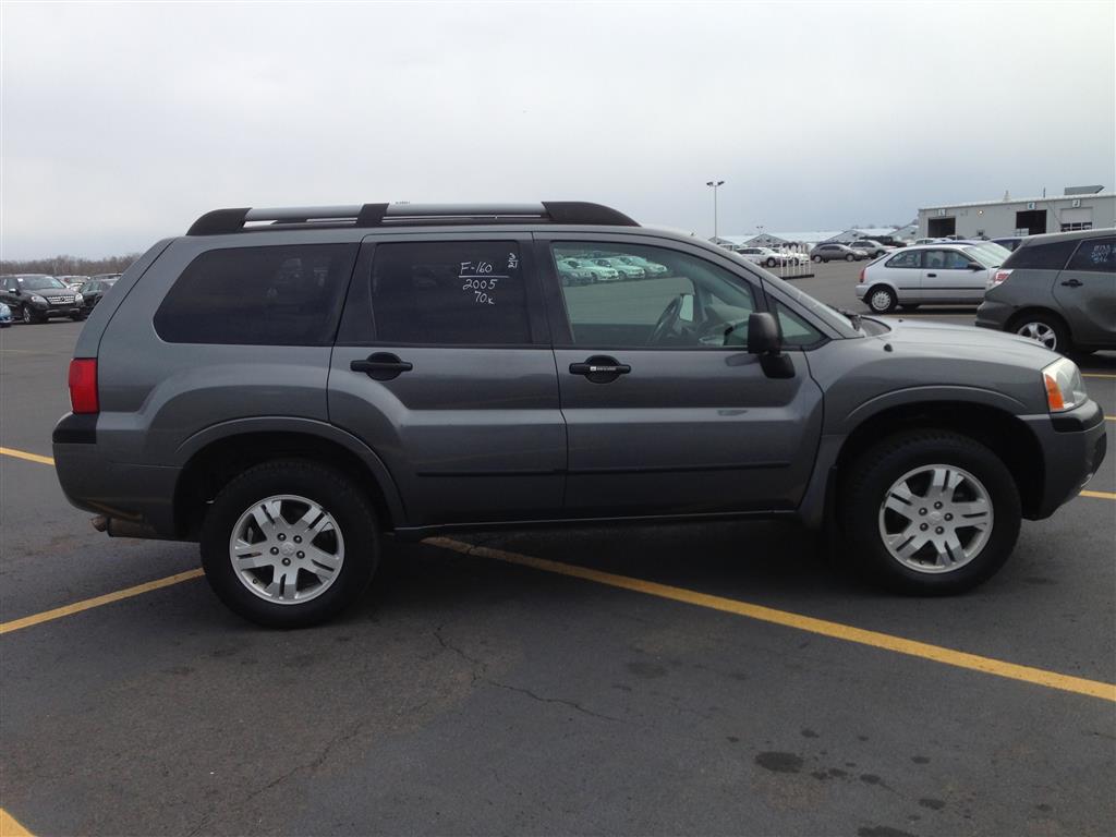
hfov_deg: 55.4
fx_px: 1064
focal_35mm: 33
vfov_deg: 42.9
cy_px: 418
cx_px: 558
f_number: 2.4
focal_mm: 4.13
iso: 50
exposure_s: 1/1205
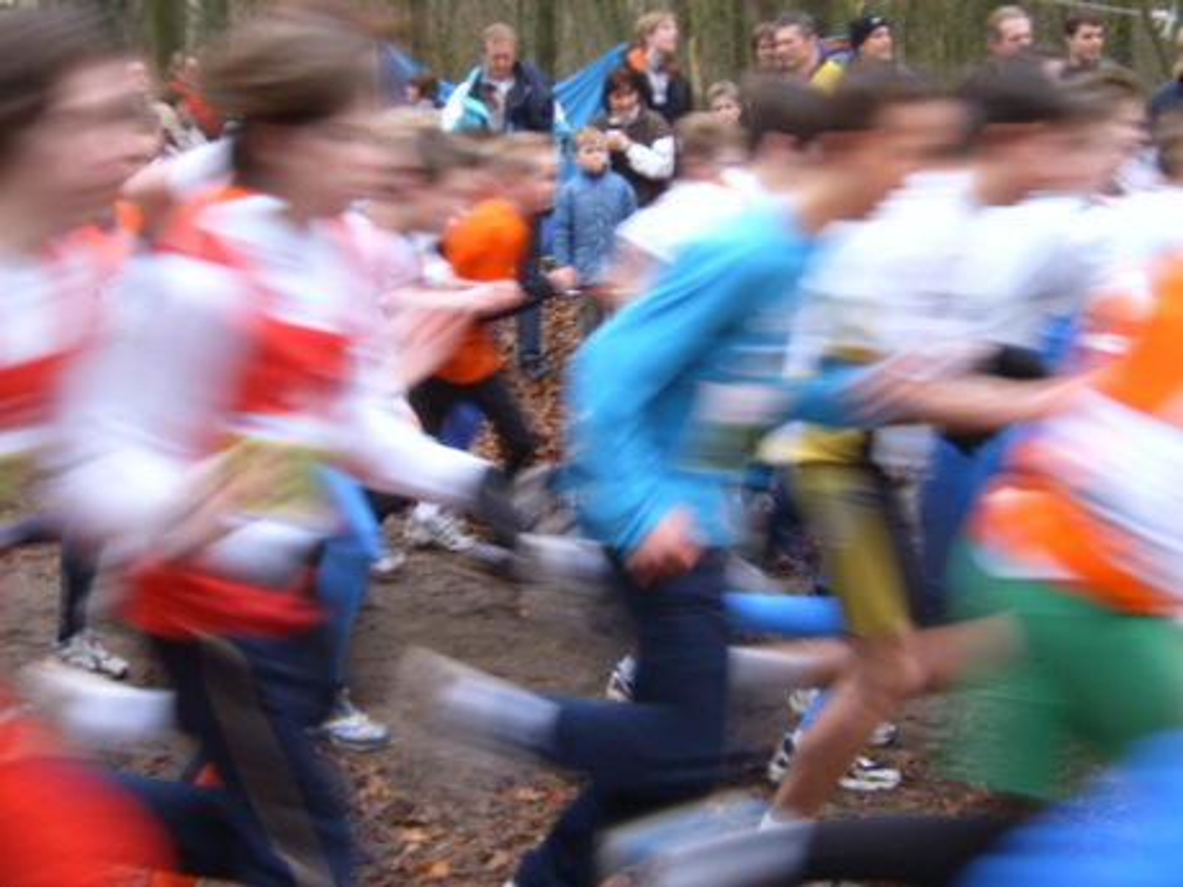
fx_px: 1880
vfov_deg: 26.6
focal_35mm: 55
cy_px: 444
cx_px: 592
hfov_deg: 34.9
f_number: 3.4
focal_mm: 9.1
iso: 76
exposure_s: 1/45
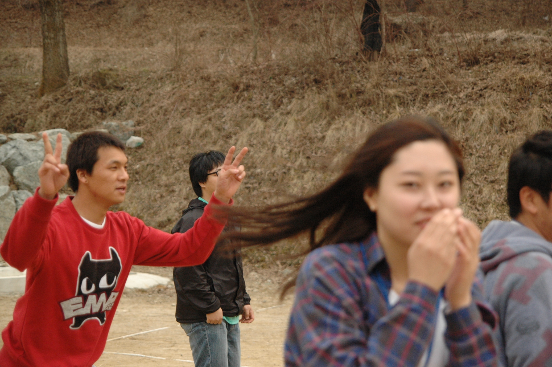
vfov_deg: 16.8
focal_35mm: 81
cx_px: 287
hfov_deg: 25.1
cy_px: 188
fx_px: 1241
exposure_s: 1/2500
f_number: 2.8
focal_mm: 50
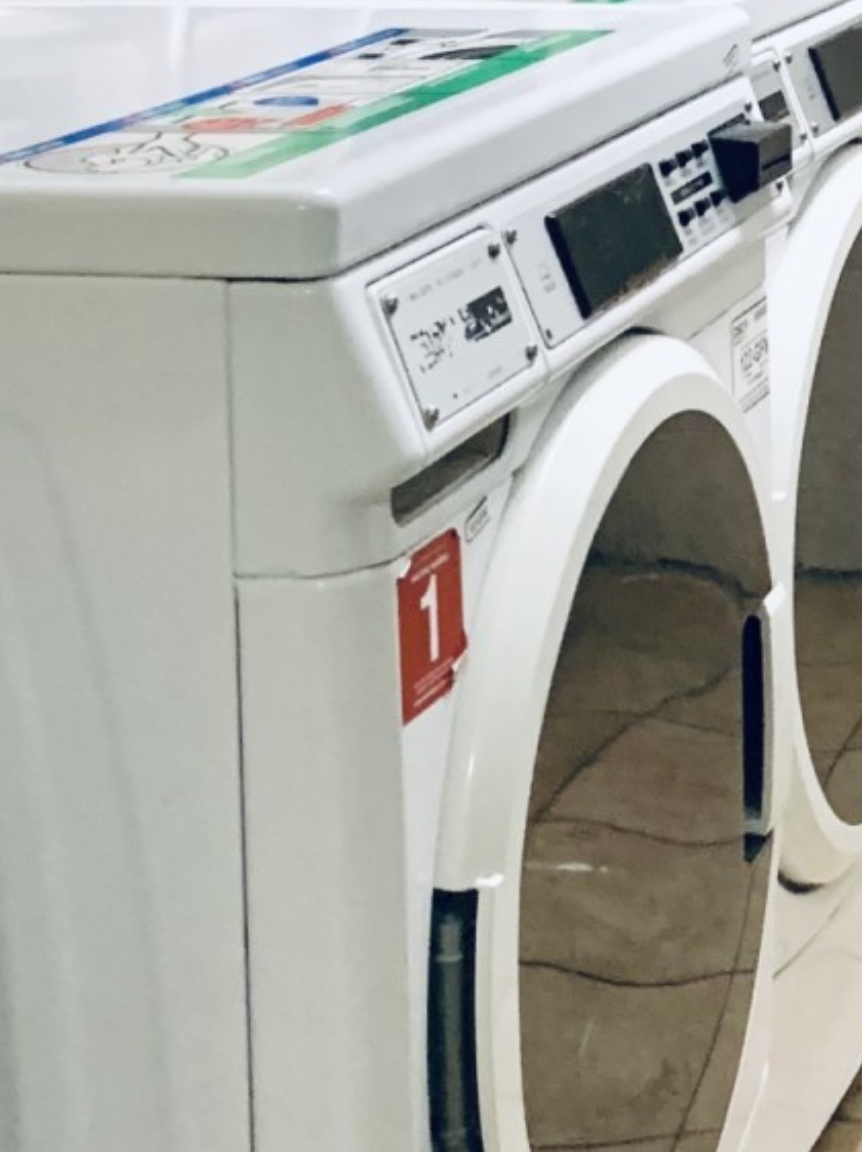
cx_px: 1215
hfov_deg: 14.7
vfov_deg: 19.7
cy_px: -131
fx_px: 3158
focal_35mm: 95
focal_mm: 4.25
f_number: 1.8
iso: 200
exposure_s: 1/60
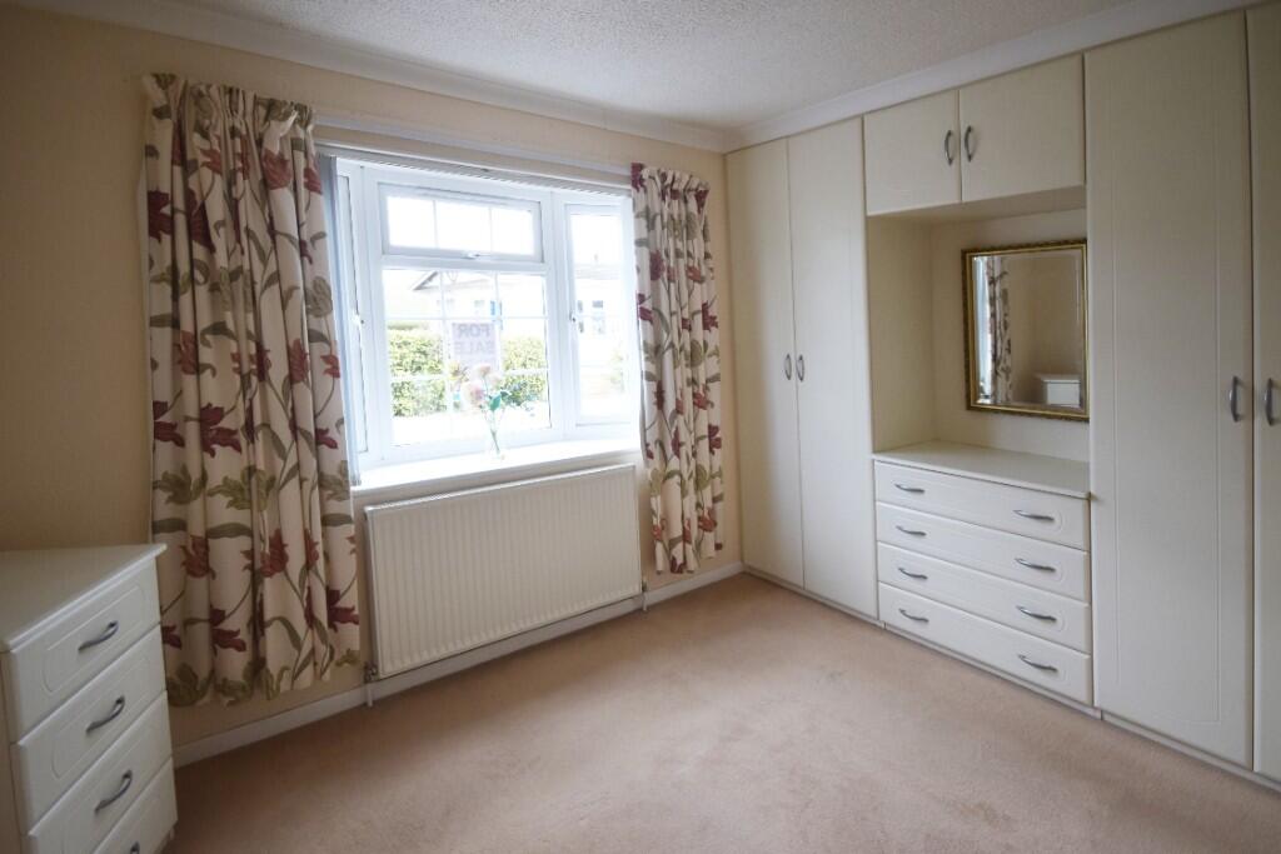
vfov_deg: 72.1
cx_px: 640
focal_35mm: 16
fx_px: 587
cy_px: 427
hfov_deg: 95.0
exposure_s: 1/80
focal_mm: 11
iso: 400
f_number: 4.5
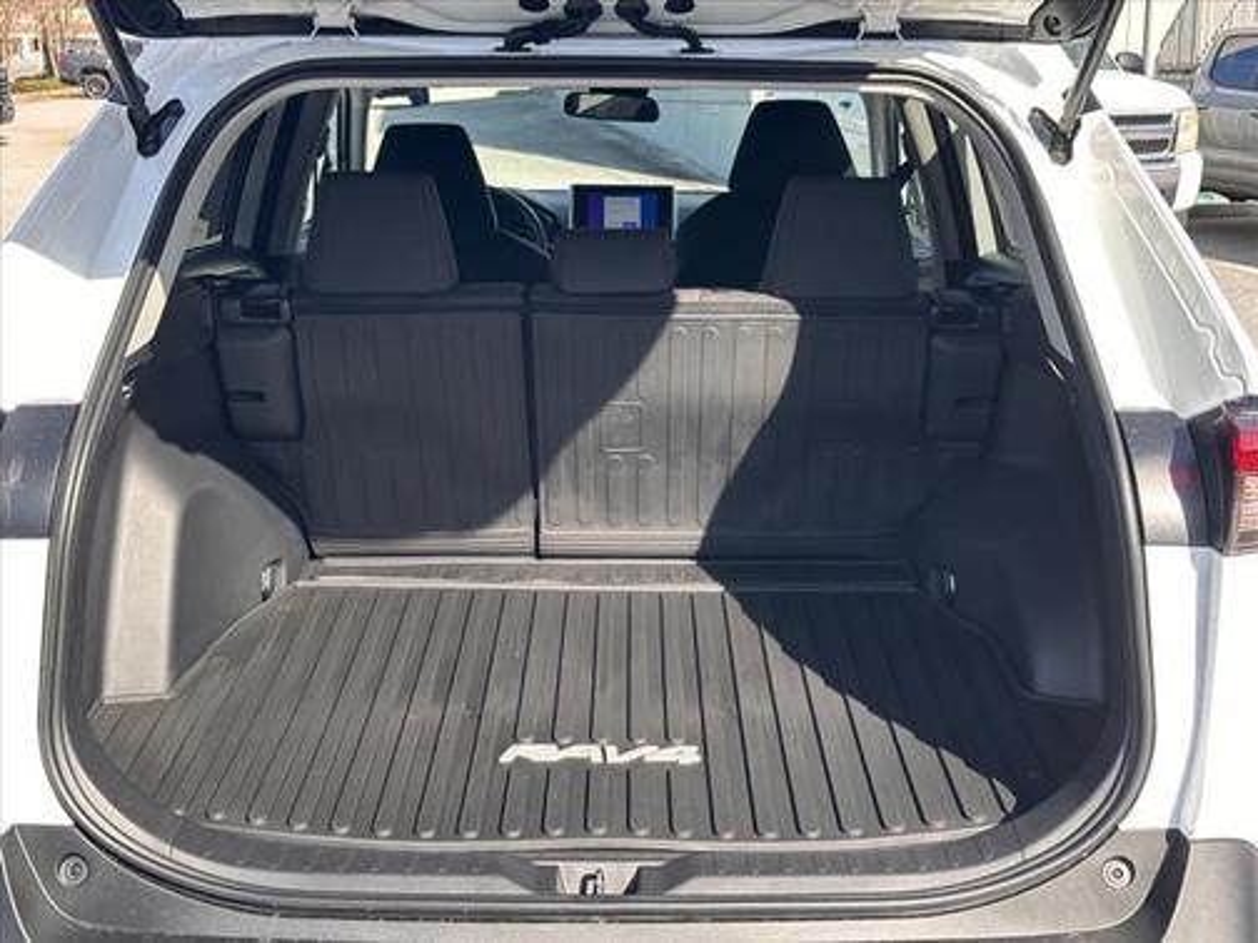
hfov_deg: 39.7
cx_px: 629
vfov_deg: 30.3
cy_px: 472
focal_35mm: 48
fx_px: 1744
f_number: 1.78
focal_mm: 6.86
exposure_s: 1/615
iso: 64
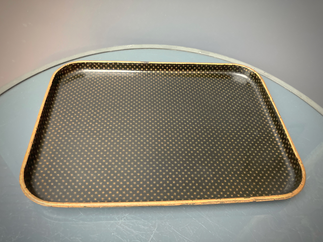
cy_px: 121
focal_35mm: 28
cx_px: 162
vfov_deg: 49.7
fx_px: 261
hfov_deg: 63.4
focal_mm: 3.99
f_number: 1.8
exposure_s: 1/30
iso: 640
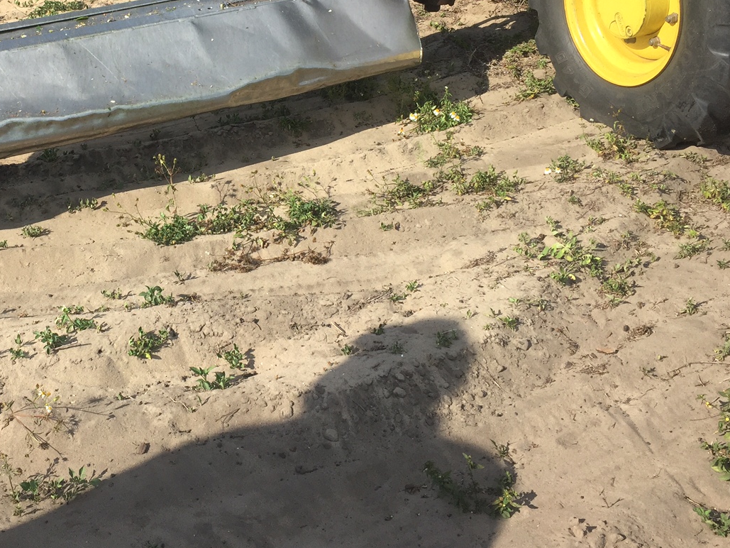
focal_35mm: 46
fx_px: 970
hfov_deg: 40.0
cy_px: 158
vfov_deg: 31.1
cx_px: 177
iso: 32
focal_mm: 4.15
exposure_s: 1/1647
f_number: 2.2
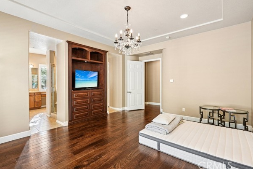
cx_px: 129
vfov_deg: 70.4
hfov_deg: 93.3
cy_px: 82
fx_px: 119
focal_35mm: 17
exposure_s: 1/10
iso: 400
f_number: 8
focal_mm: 16
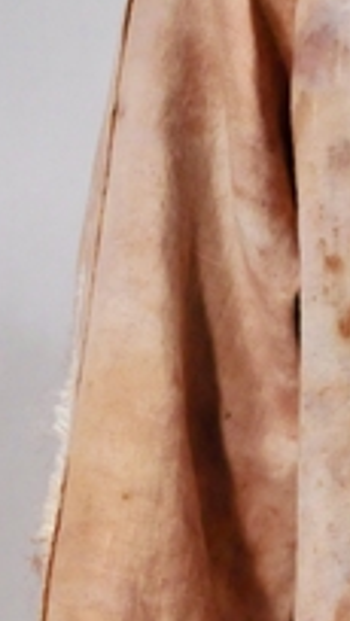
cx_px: 615
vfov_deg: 11.5
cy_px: 461
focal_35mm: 187
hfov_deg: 6.4
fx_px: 3085
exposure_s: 1/80
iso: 800
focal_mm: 27
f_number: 14
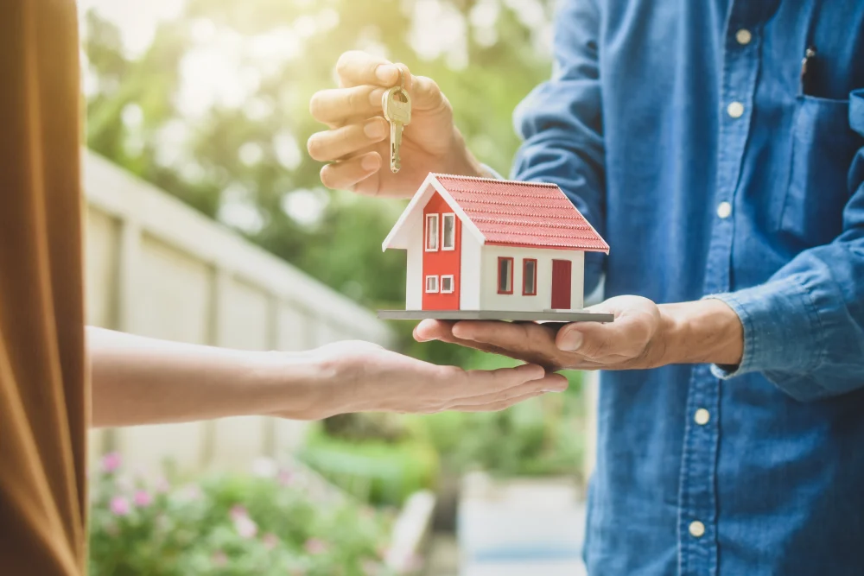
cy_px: 288
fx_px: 1440
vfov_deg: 22.6
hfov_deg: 33.4
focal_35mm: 60
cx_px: 432
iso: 100
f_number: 2.8
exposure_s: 1/100
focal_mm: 40
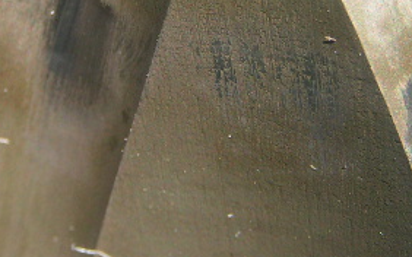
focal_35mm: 161
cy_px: 45
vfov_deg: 8.1
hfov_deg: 13.0
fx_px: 1807
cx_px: 133
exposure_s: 1/40
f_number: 4.5
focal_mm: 11.1
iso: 50
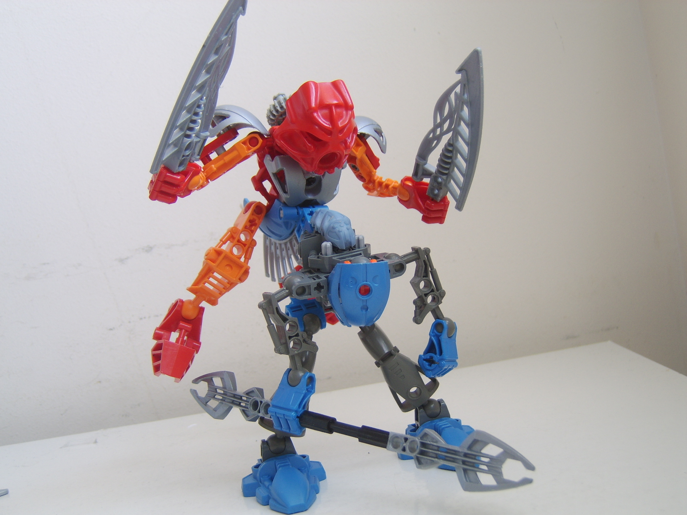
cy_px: 258
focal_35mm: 38
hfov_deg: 49.0
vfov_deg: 37.7
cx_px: 344
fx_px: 754
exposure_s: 1/4
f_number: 2.7
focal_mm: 9.86
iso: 71
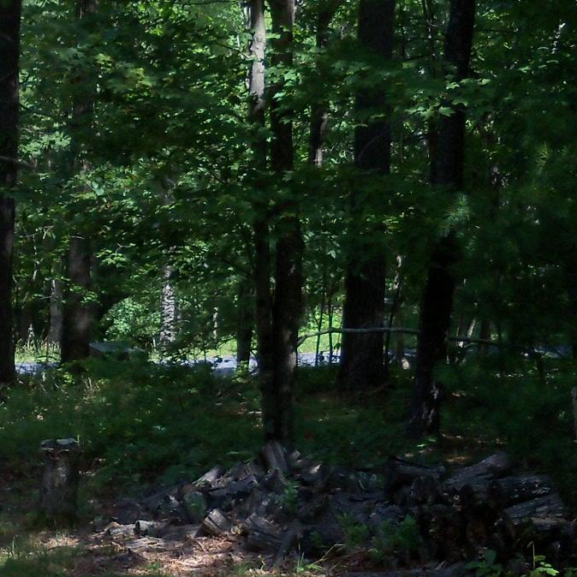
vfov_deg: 18.5
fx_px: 1773
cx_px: -206
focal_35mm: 94
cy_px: 315
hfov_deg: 17.2
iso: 80
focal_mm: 6.2
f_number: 3.5
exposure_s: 1/250
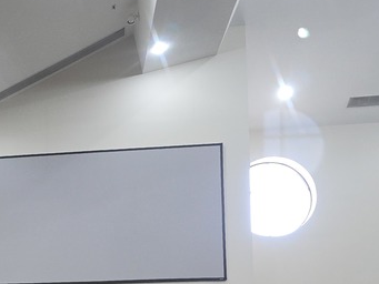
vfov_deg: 20.0
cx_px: -54
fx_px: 756
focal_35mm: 69
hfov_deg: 25.7
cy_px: 338
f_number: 1.7
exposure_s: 1/40
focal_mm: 6.3
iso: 125
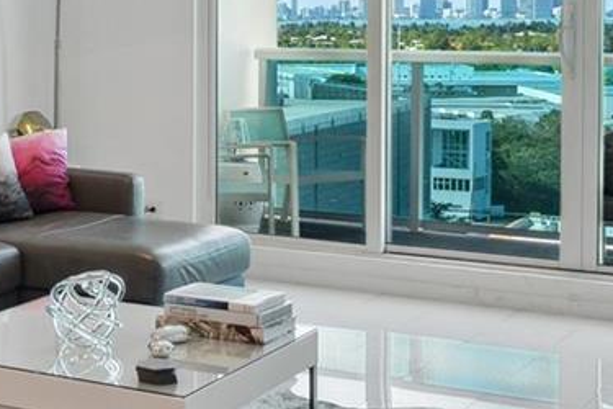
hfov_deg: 23.4
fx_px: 1379
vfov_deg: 16.7
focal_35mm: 81
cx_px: -77
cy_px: 52
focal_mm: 13
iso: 100
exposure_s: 1/25
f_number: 8
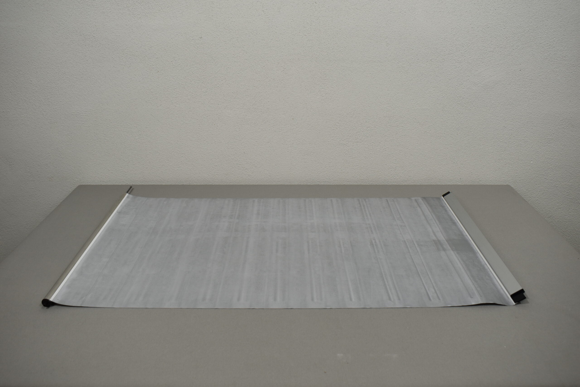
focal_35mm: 32
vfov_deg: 41.7
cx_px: 290
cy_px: 194
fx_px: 507
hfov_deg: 59.5
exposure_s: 1/125
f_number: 5.6
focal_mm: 21
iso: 320
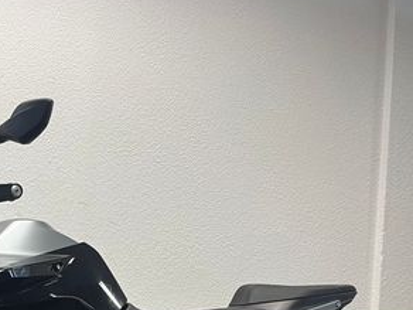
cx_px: 17
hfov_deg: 31.6
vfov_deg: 24.6
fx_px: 680
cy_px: 302
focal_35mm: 57
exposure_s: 1/50
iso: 64
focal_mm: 5.1
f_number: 1.6
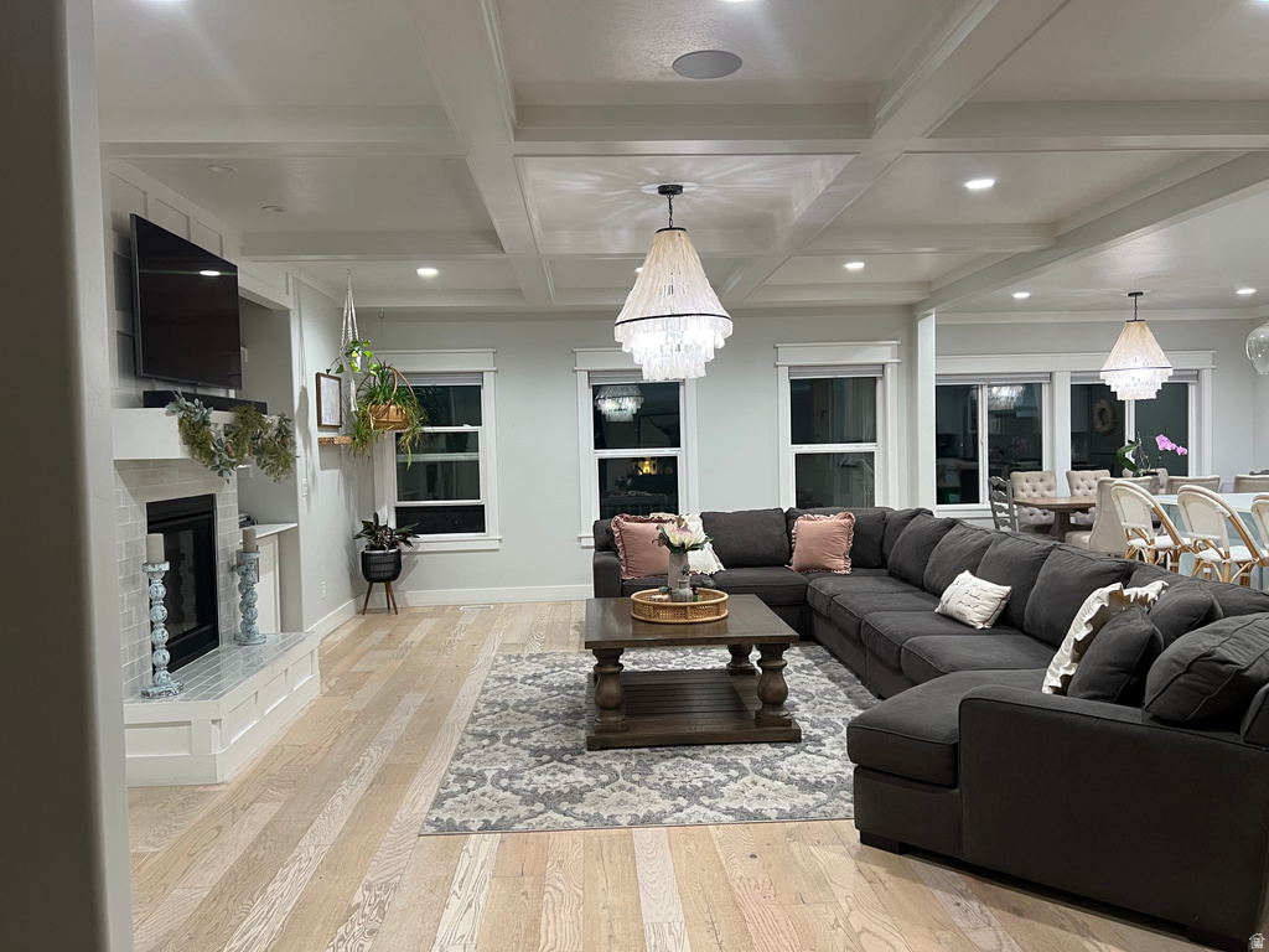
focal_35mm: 26
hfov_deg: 67.3
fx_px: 953
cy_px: 476
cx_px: 634
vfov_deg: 53.1
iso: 160
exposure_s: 1/60
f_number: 1.5
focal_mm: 5.7
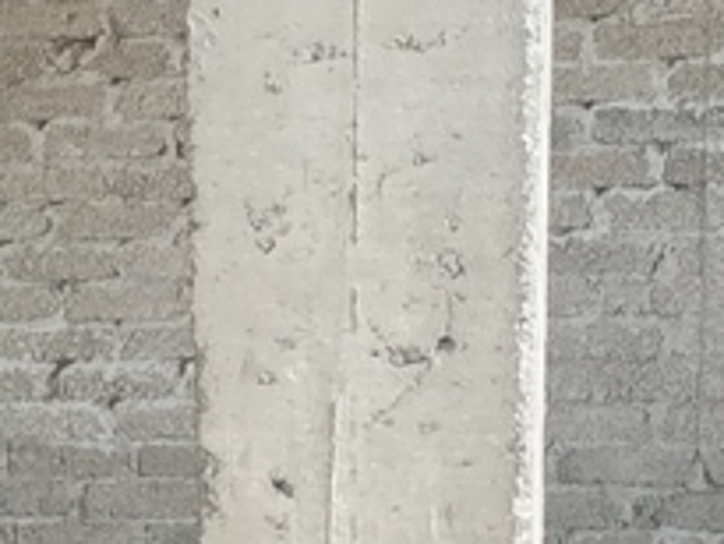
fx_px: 2511
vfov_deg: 12.3
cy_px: 512
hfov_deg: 16.0
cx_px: -53
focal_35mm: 120
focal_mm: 3.94
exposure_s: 1/60
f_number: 1.9
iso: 100
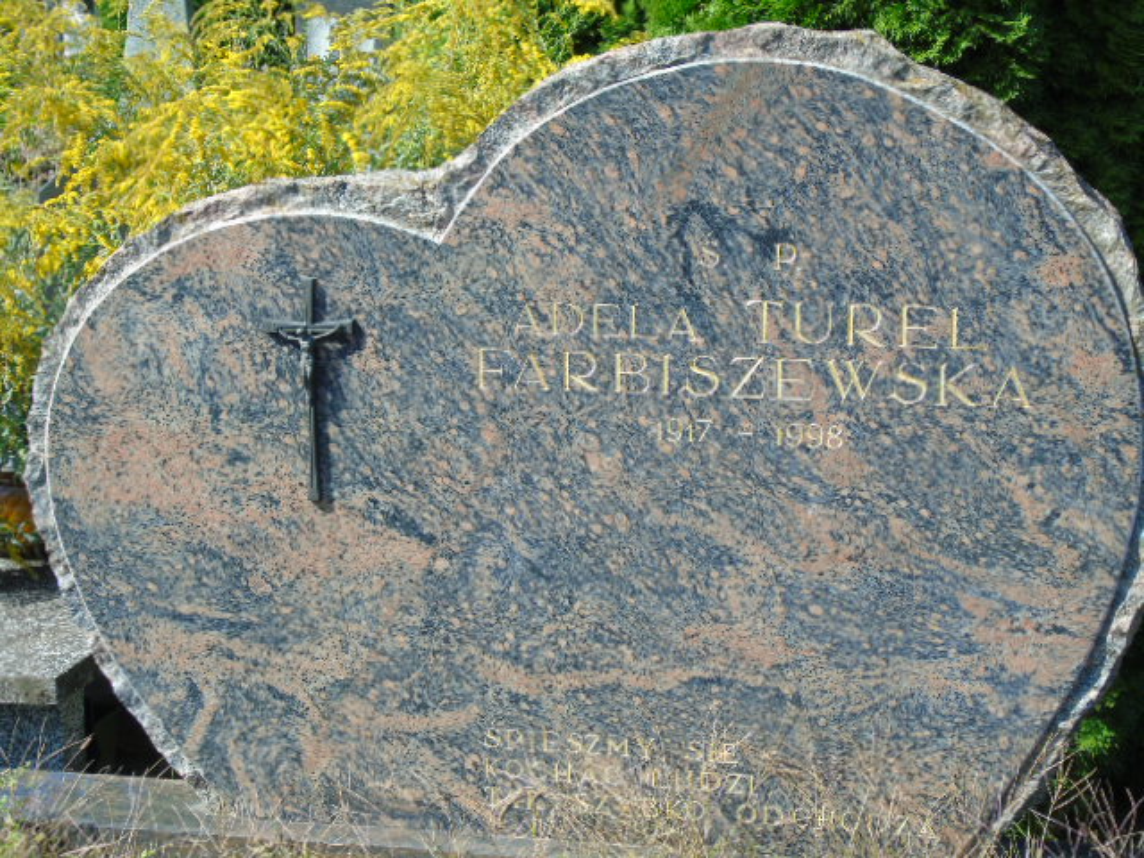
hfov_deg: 23.8
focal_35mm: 82
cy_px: 429
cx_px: 572
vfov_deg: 18.0
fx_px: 2710
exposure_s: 1/250
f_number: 4.1
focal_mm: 15
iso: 80
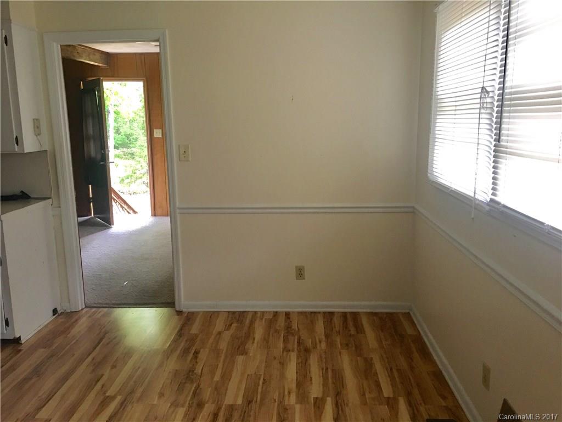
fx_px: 471
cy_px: 211
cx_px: 281
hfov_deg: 61.7
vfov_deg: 48.2
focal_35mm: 29
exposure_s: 1/15
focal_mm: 4.15
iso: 64
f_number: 2.2
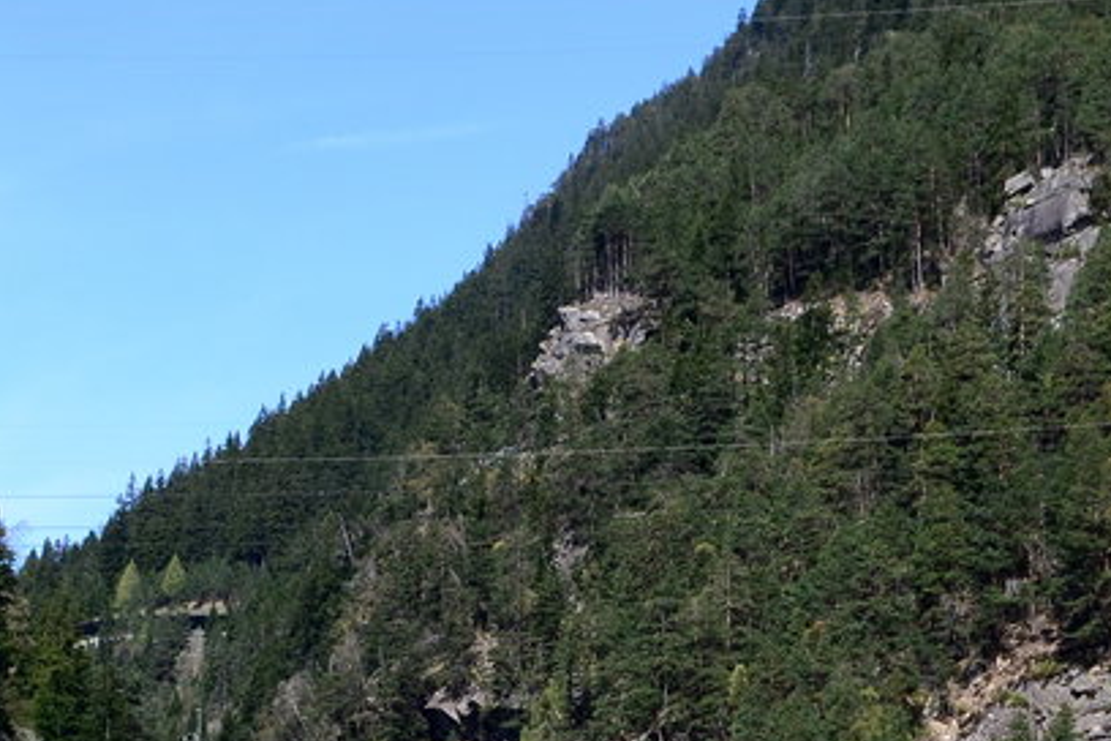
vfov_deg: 13.9
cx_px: 760
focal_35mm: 97
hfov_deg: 20.9
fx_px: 2993
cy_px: 774
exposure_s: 1/500
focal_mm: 22
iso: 200
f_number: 7.1
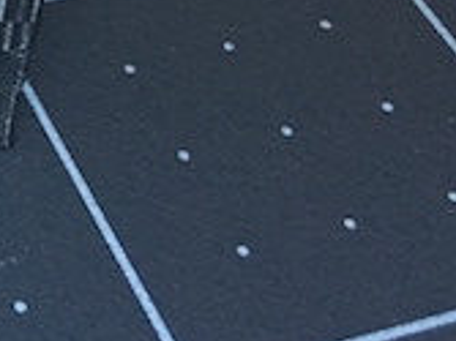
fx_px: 1527
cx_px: -378
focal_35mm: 116
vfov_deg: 12.1
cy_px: -191
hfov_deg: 14.7
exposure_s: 1/30
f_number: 2.2
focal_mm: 4.15
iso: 200
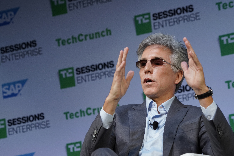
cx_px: 117
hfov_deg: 10.2
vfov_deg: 6.8
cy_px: 78
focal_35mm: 201
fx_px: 1306
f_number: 6.3
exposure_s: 1/160
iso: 1250
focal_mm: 134
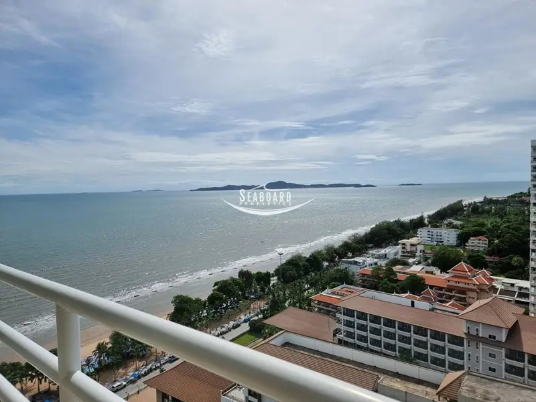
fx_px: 372
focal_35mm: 24
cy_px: 201
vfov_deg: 56.8
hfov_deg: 71.6
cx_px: 268
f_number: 1.8
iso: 50
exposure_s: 1/2920
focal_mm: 6.7
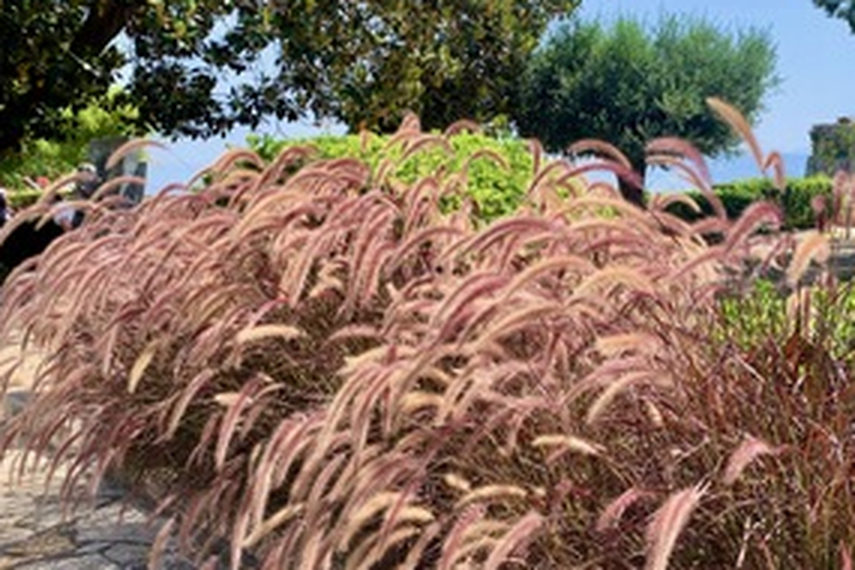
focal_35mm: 38
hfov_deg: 49.9
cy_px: 315
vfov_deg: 35.0
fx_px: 902
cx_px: 564
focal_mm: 4.25
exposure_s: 1/1032
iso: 25
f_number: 1.8
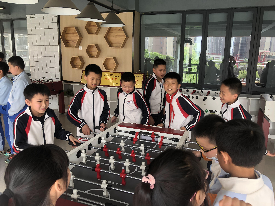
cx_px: 138
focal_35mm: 28
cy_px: 103
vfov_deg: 49.7
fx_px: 222
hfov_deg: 63.4
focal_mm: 3.99
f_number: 1.8
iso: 50
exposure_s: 1/120
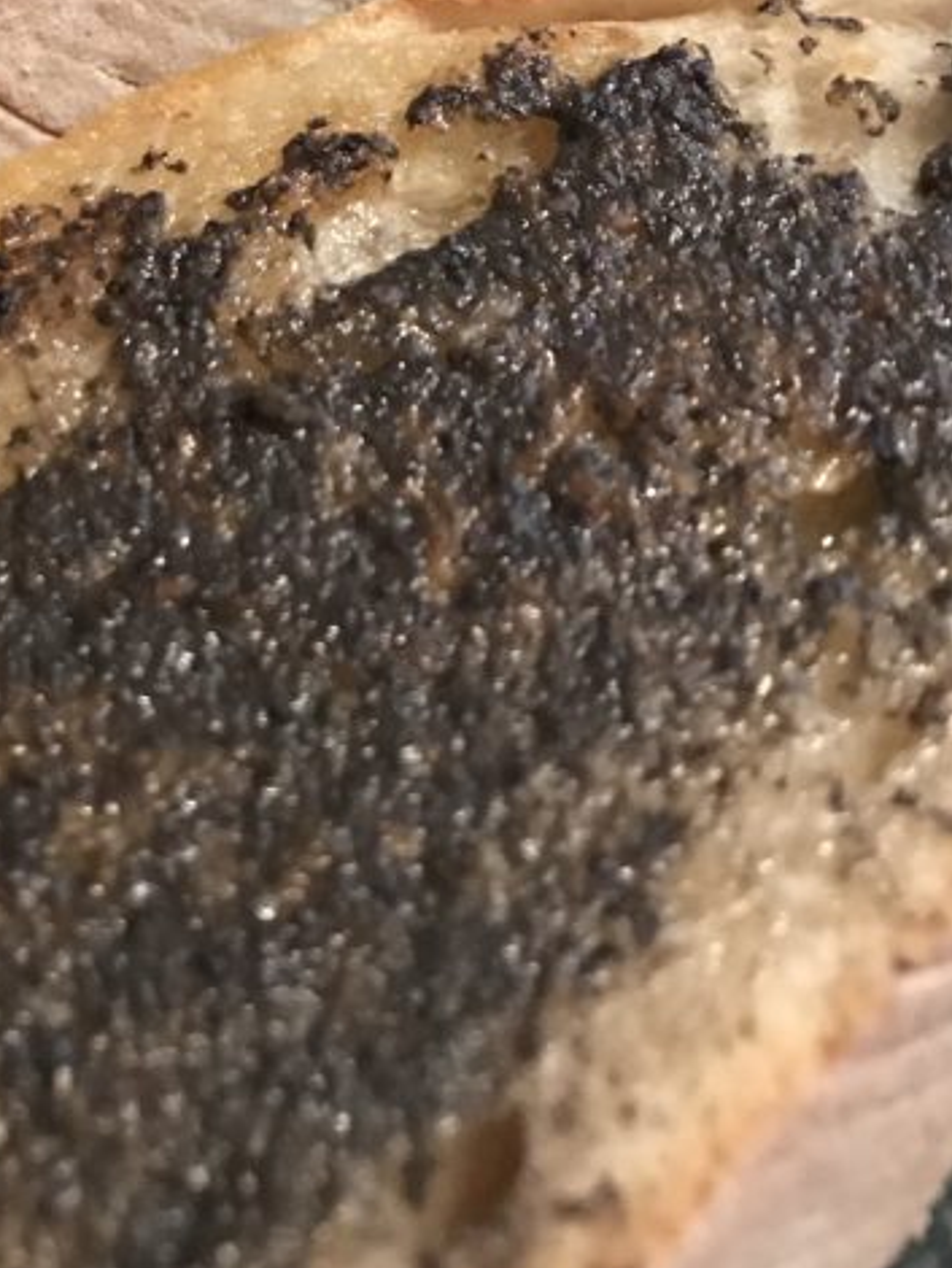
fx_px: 2235
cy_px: -70
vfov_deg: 29.1
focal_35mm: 61
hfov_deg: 24.0
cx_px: 396
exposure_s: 1/5
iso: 100
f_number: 1.8
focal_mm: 3.99
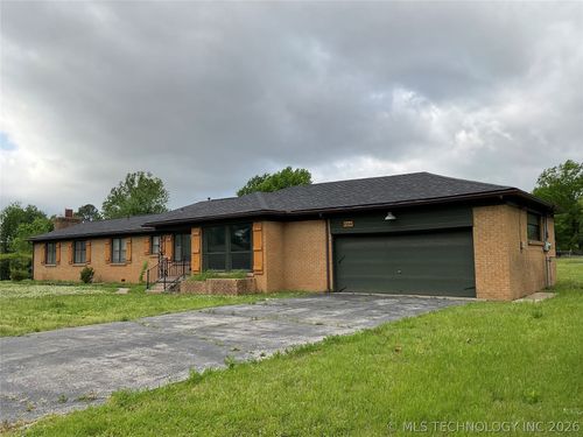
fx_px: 488
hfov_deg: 61.7
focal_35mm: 29
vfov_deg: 48.2
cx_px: 292
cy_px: 218
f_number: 1.8
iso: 16
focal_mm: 3
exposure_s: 1/1221
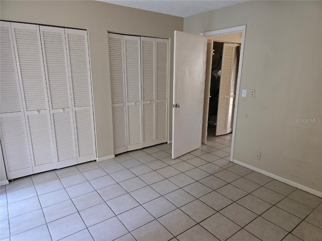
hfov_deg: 73.9
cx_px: 161
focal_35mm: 23
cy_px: 120
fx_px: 214
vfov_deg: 58.9
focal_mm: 6.3
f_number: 1.7
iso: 125
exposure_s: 1/24
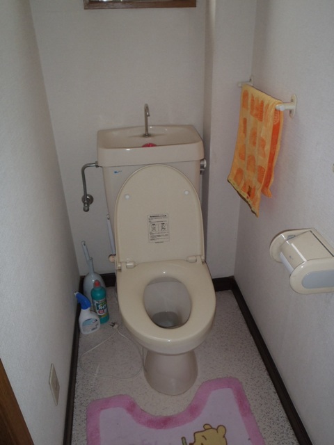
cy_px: 222
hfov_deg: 49.7
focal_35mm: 28
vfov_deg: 63.4
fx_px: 360
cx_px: 167
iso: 100
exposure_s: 1/30
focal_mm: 5
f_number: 3.5
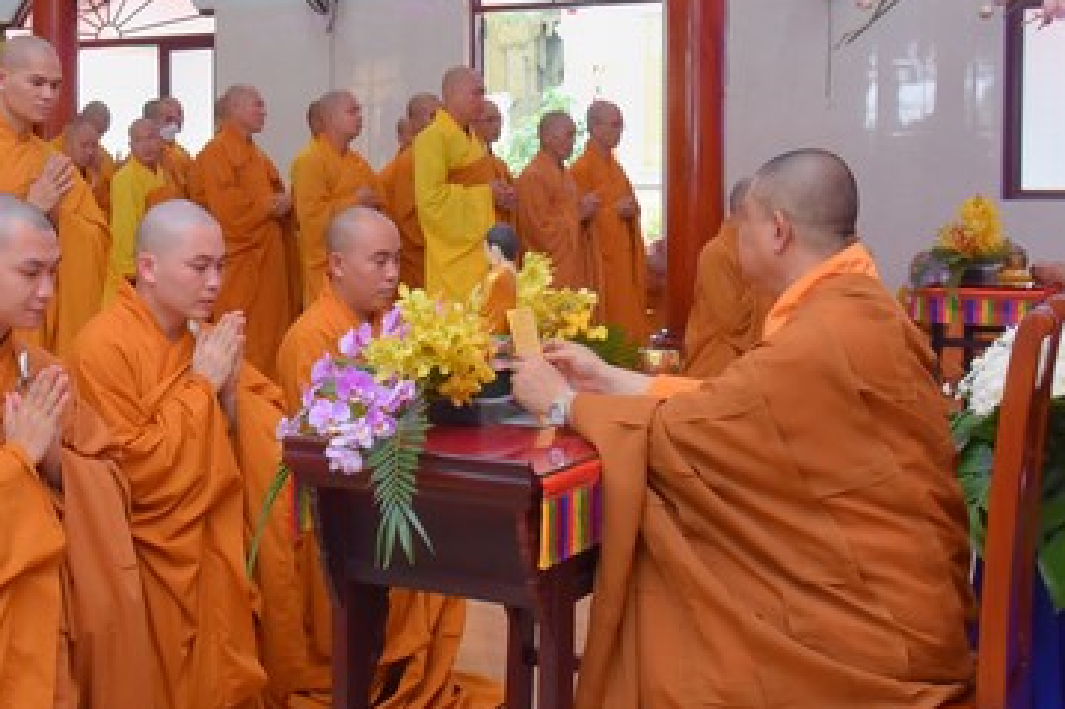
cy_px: 254
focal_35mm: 58
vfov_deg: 23.3
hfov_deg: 34.0
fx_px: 1715
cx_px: 314
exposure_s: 1/160
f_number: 5.6
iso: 1250
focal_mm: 32
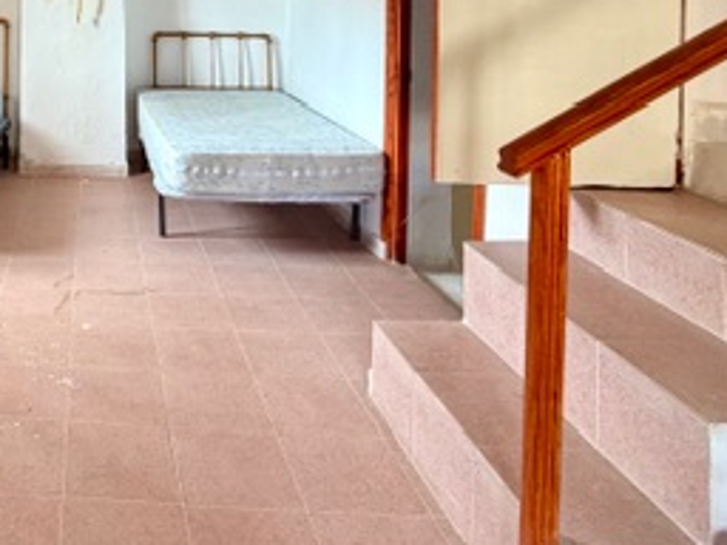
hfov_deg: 46.7
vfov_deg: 36.1
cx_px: 54
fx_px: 735
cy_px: -17
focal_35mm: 35
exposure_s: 1/63
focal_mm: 2.22
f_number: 2.2
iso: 320
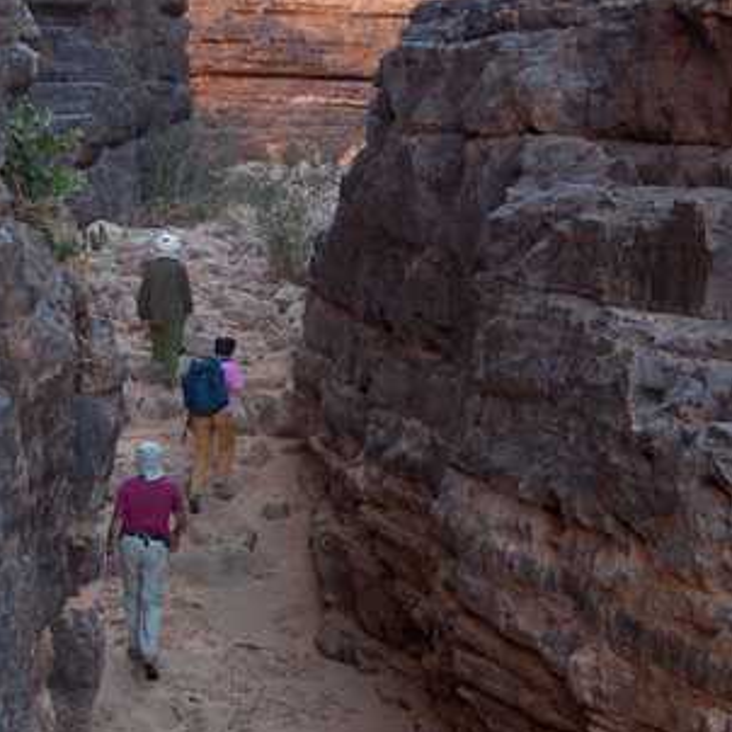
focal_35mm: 101
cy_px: 235
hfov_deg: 17.2
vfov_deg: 17.2
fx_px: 2416
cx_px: 427
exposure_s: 1/106
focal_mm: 8
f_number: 2.8
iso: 200
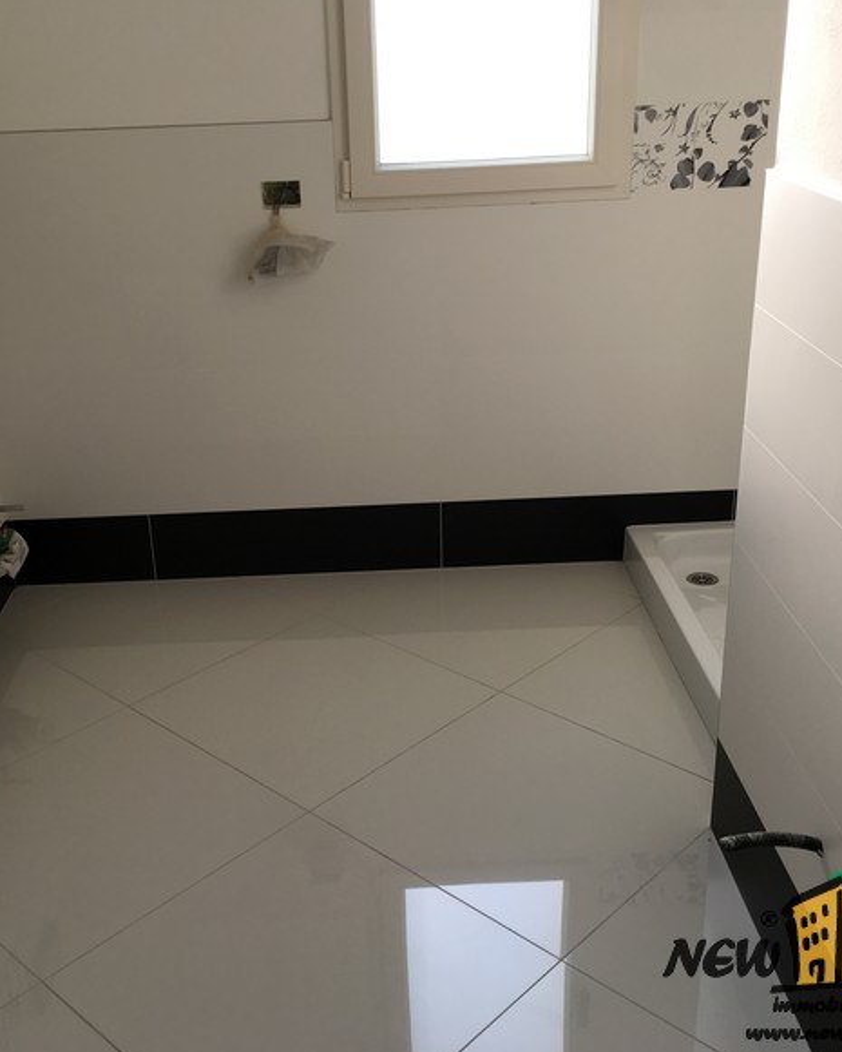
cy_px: 536
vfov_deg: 46.8
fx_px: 1215
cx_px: 362
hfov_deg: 38.2
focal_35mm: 39
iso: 32
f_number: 2.2
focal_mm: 4.15
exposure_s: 1/100
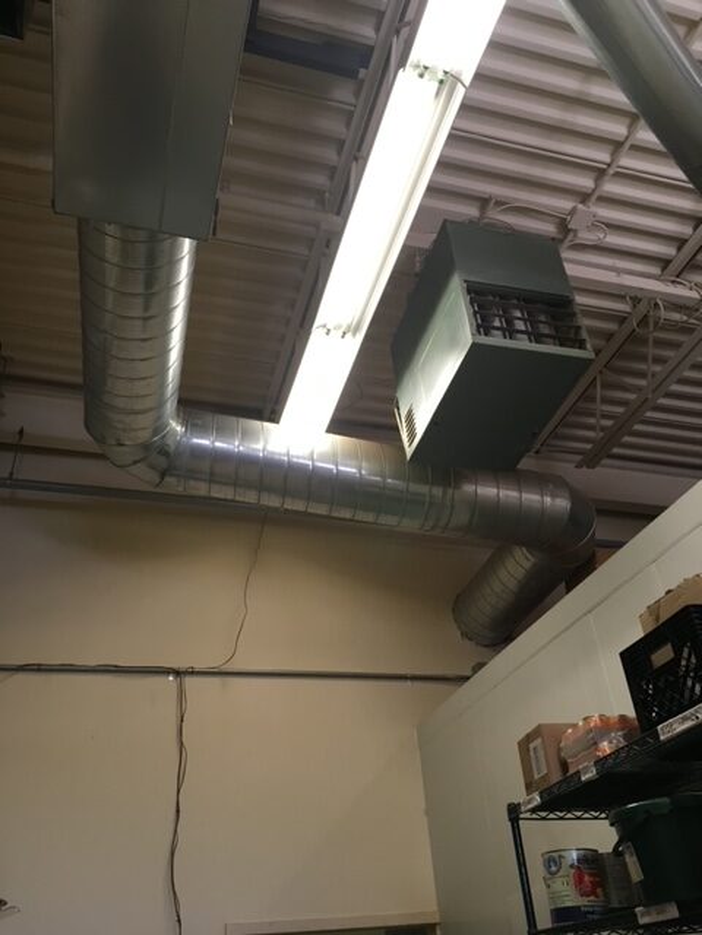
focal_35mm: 29
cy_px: 468
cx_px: 351
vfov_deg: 61.7
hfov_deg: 48.2
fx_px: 784
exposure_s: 1/30
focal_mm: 4.15
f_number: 2.2
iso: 40
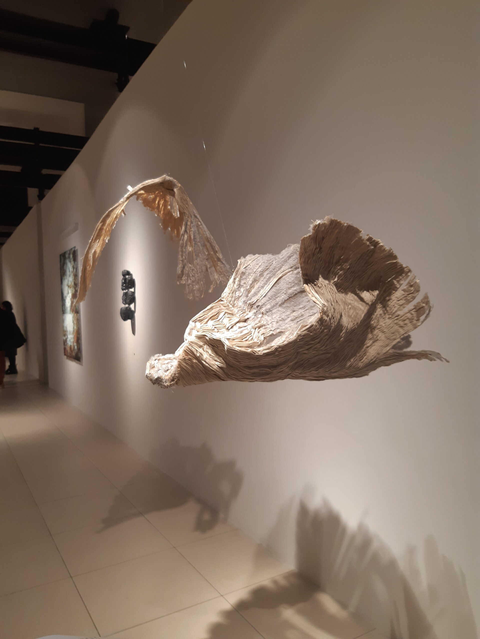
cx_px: 240
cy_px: 320
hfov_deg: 53.1
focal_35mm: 26
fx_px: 481
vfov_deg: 67.3
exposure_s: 1/50
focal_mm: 3.93
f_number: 1.7
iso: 80
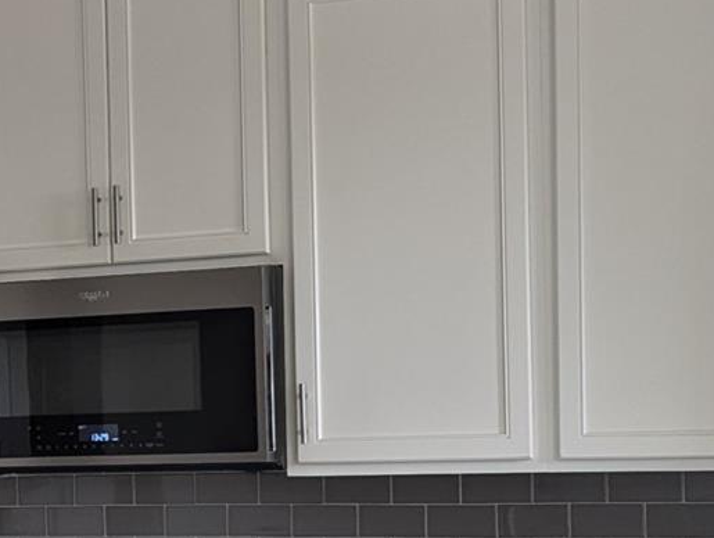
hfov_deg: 19.7
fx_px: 1963
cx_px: -76
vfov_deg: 15.5
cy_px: 458
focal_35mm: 95
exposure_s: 1/105
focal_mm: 6.81
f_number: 1.85
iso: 194
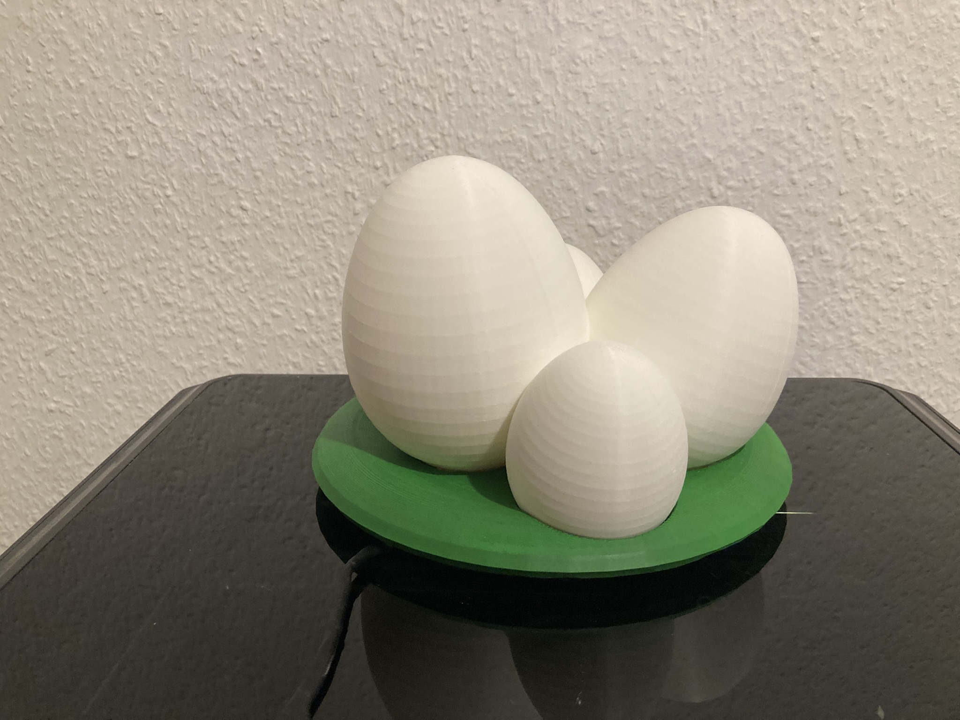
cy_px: 360
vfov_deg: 49.7
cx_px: 480
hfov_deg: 63.4
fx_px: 777
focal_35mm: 28
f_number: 1.8
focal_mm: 3.99
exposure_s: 1/59
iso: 250
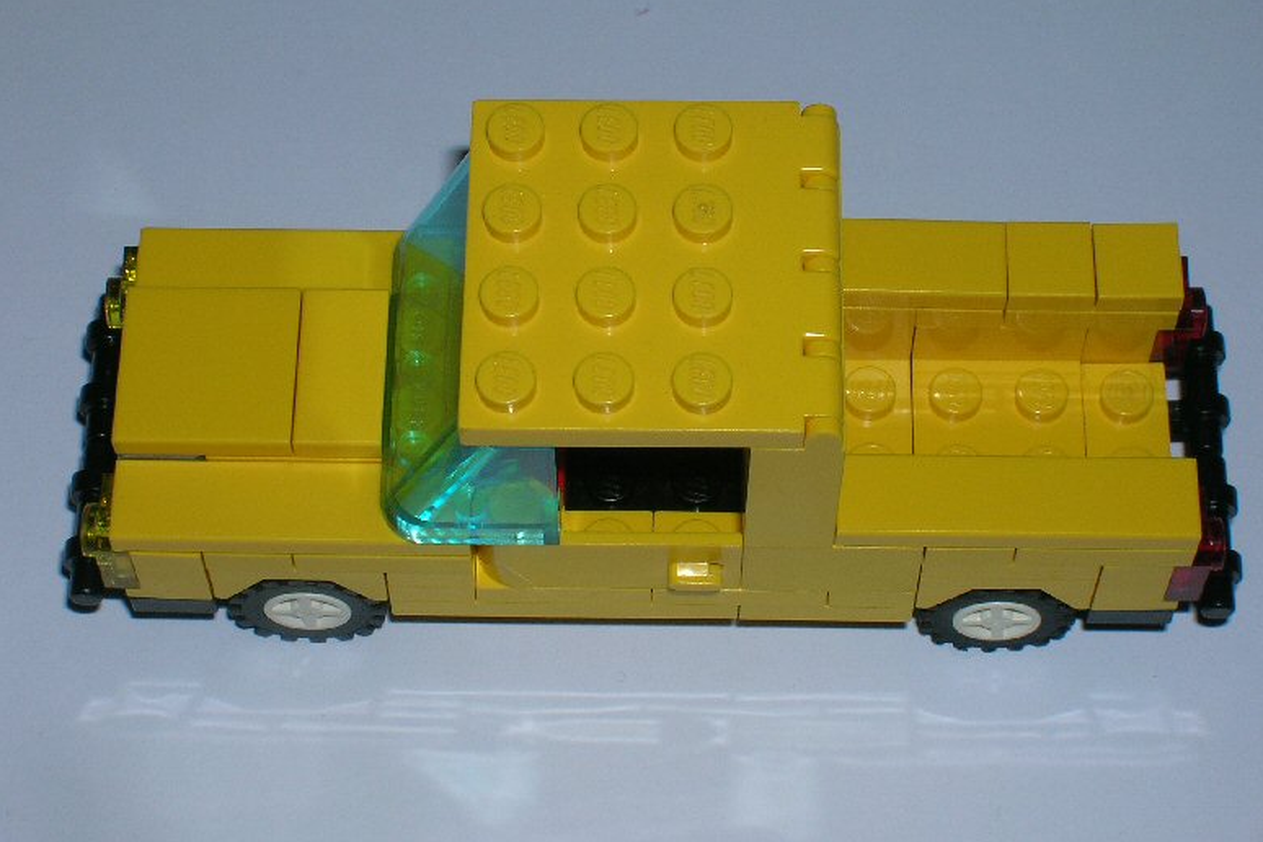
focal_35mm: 94
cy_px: 381
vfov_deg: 14.5
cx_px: 632
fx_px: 3298
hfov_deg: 21.7
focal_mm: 15
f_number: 7.6
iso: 50
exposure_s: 1/60.1
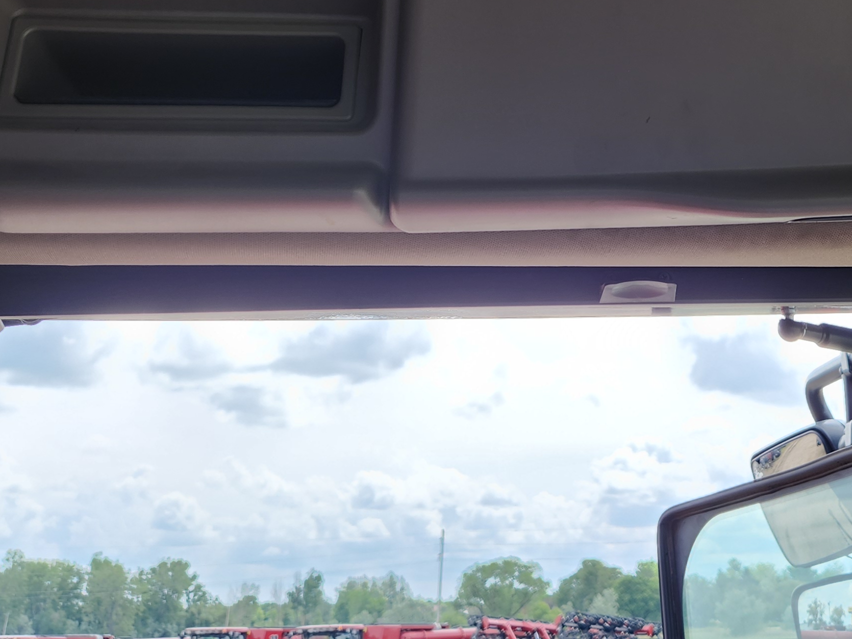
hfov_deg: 34.8
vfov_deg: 25.4
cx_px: 638
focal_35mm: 54
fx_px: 1329
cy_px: -34
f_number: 1.8
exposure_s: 1/180
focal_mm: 5.4
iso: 25
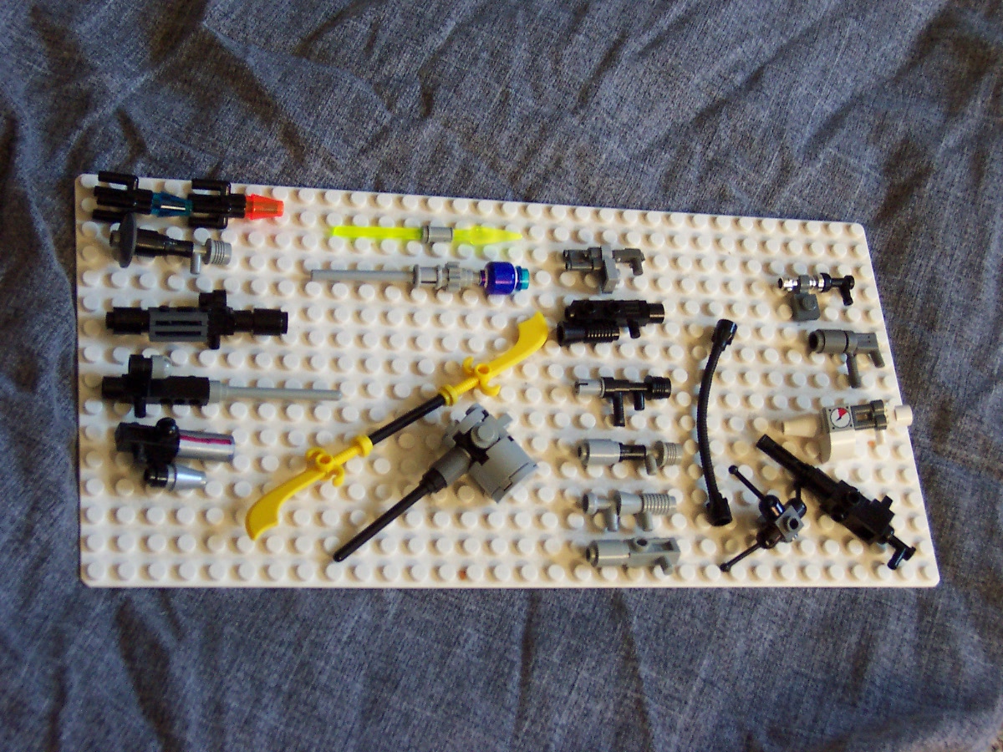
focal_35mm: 83
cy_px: 376
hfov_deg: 23.6
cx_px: 502
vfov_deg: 17.8
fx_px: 2405
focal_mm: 12.8
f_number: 4
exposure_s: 1/15
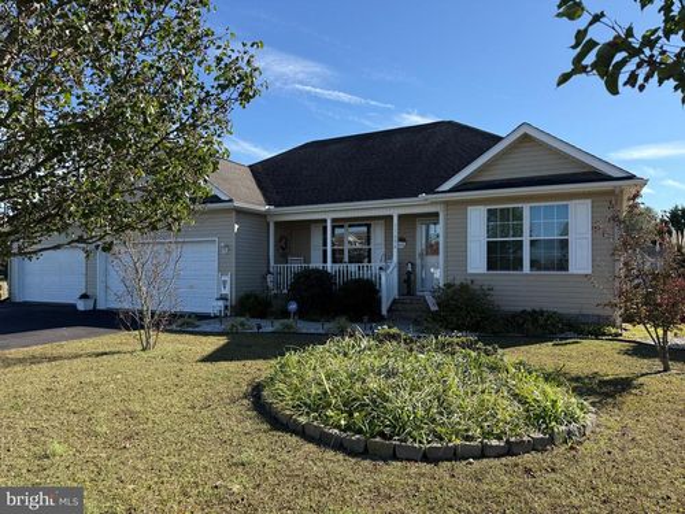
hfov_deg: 71.6
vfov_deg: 56.8
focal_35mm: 24
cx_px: 342
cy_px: 257
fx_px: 475
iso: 80
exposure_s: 1/2801
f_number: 1.78
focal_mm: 6.76
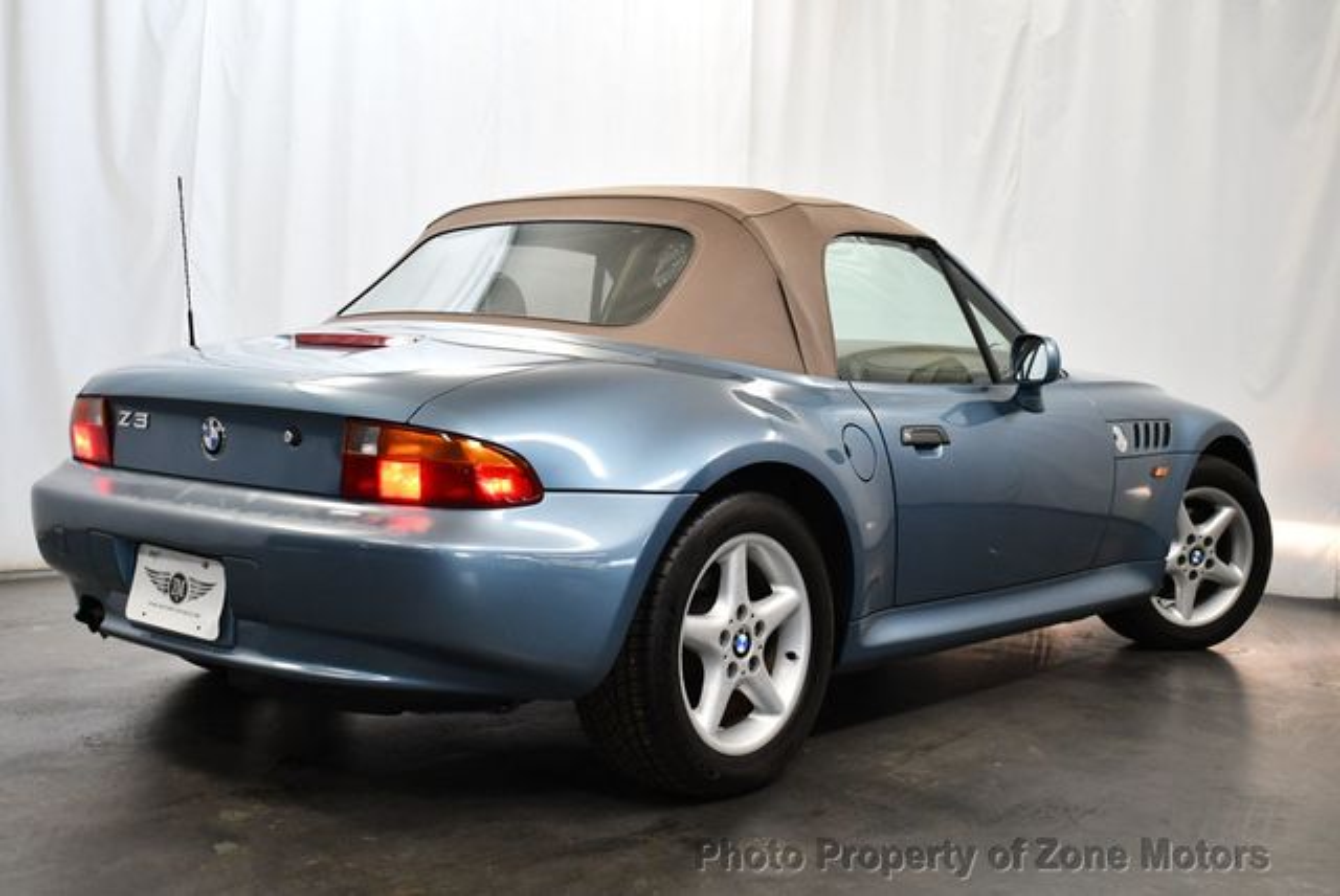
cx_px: 670
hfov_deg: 42.7
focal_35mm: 46
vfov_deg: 29.3
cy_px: 448
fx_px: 1714
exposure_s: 1/125
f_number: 3.8
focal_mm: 23
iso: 900
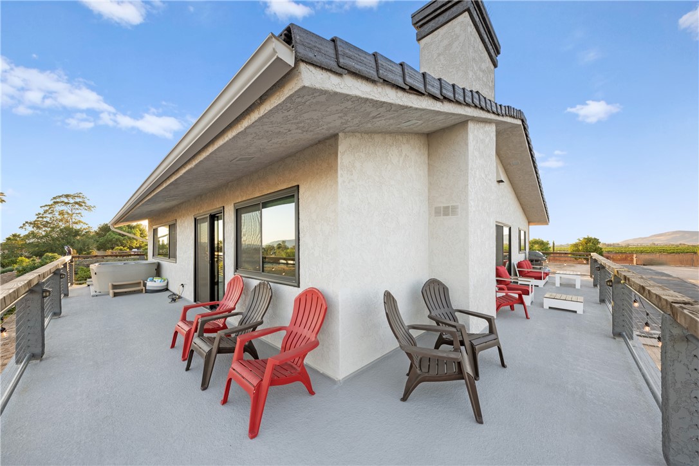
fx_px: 233
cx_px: 350
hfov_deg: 112.6
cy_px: 233
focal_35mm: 12
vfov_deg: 90.0
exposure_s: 1/15
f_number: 7.1
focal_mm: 12
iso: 100
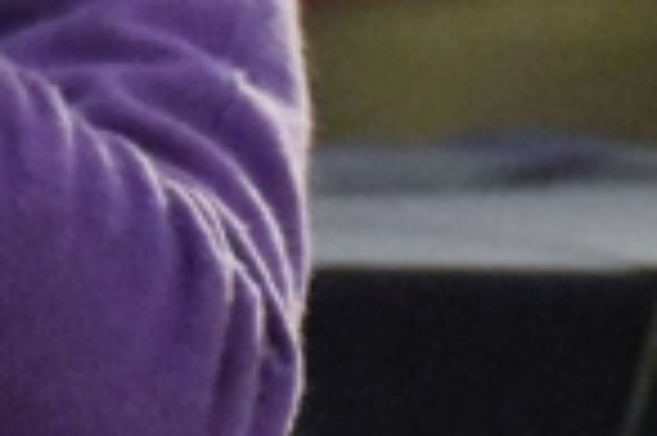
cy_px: -79
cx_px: 144
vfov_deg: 1.4
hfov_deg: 2.2
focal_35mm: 946
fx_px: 17245
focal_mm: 90
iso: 12800
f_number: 5.3
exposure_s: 1/50
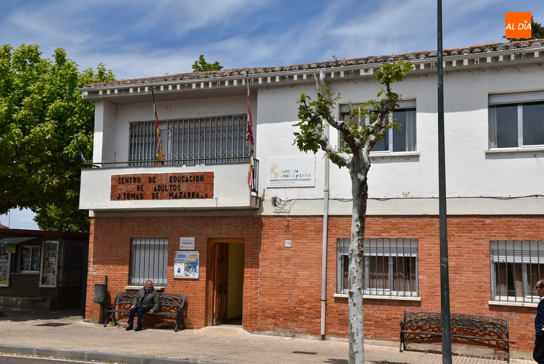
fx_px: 681
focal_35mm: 45
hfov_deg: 43.6
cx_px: 272
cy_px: 182
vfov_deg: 29.9
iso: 200
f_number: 11
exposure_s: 1/500
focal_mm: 30
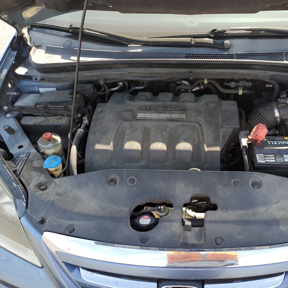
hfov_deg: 51.5
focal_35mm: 31
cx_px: 193
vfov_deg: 52.5
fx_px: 292
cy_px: 143
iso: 50
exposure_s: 1/417
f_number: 1.5
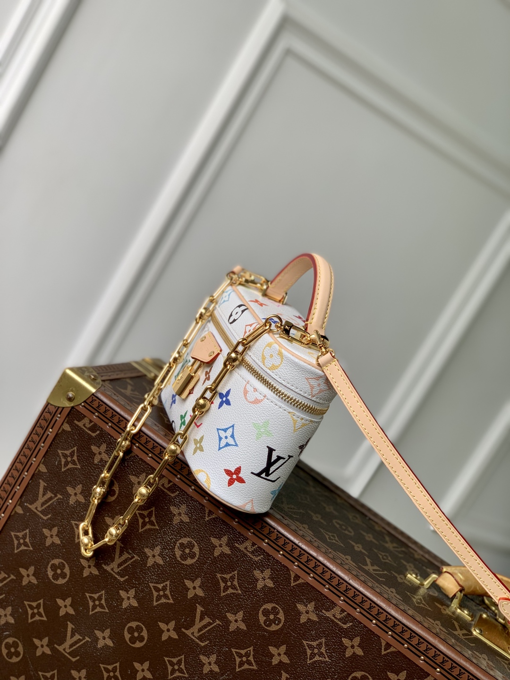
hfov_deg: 28.0
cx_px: 255
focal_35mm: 52
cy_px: 340
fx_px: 1021
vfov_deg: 36.8
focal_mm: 6
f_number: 2.4
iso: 16
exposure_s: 1/132
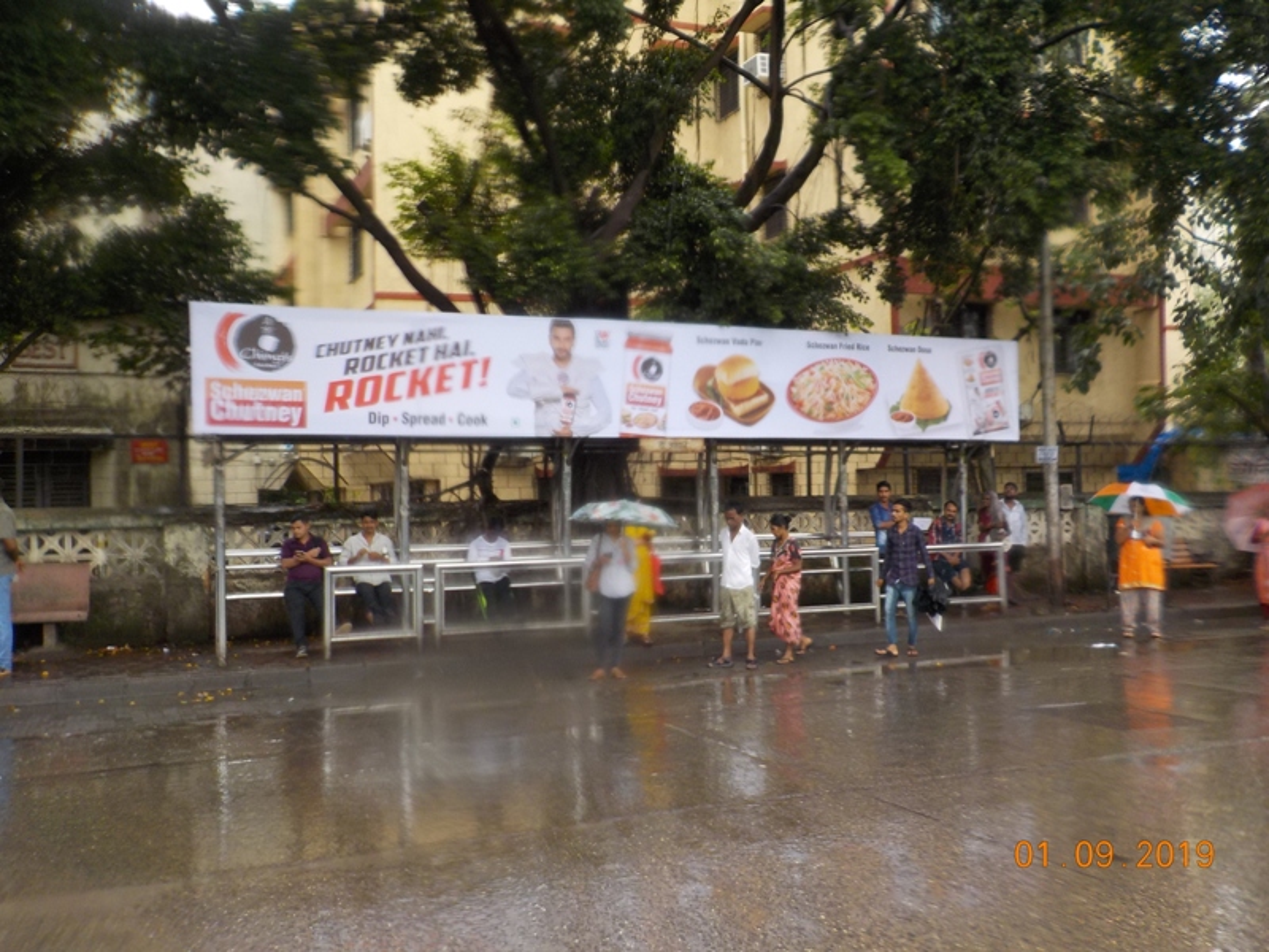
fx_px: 1100
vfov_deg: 46.8
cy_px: 476
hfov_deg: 60.0
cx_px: 634
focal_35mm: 30
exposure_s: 1/100
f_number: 3.3
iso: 125
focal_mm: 4.1
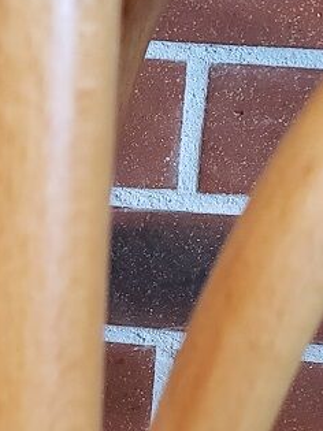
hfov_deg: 13.0
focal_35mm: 110
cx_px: -88
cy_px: 336
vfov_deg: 17.8
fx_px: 1369
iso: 320
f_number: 1.5
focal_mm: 4.3
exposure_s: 1/50
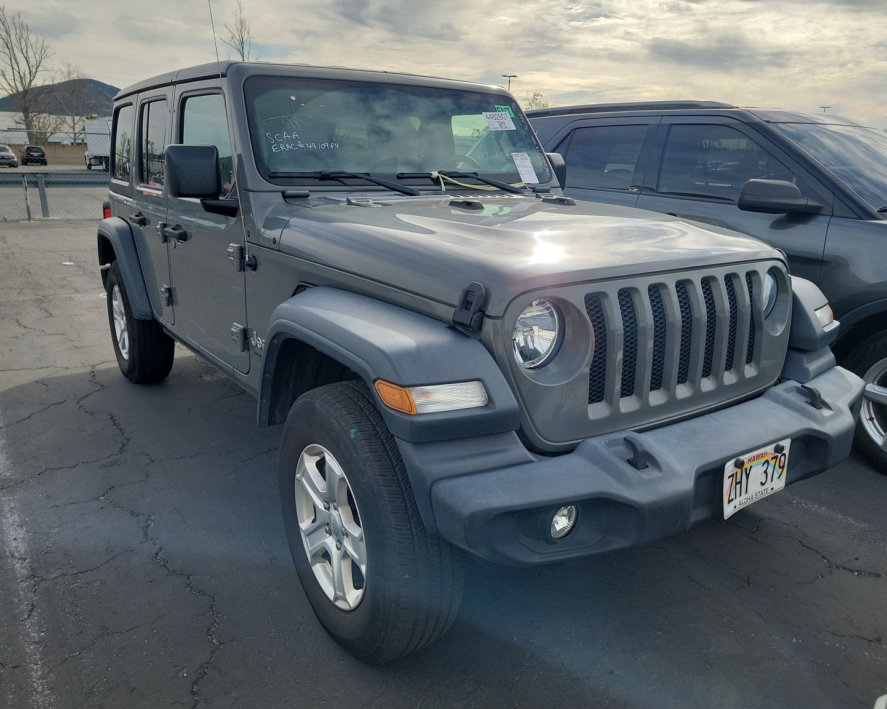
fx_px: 682
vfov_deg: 54.9
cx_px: 448
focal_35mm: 26
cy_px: 355
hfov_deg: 66.0
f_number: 1.8
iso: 50
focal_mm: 6.7
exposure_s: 1/501
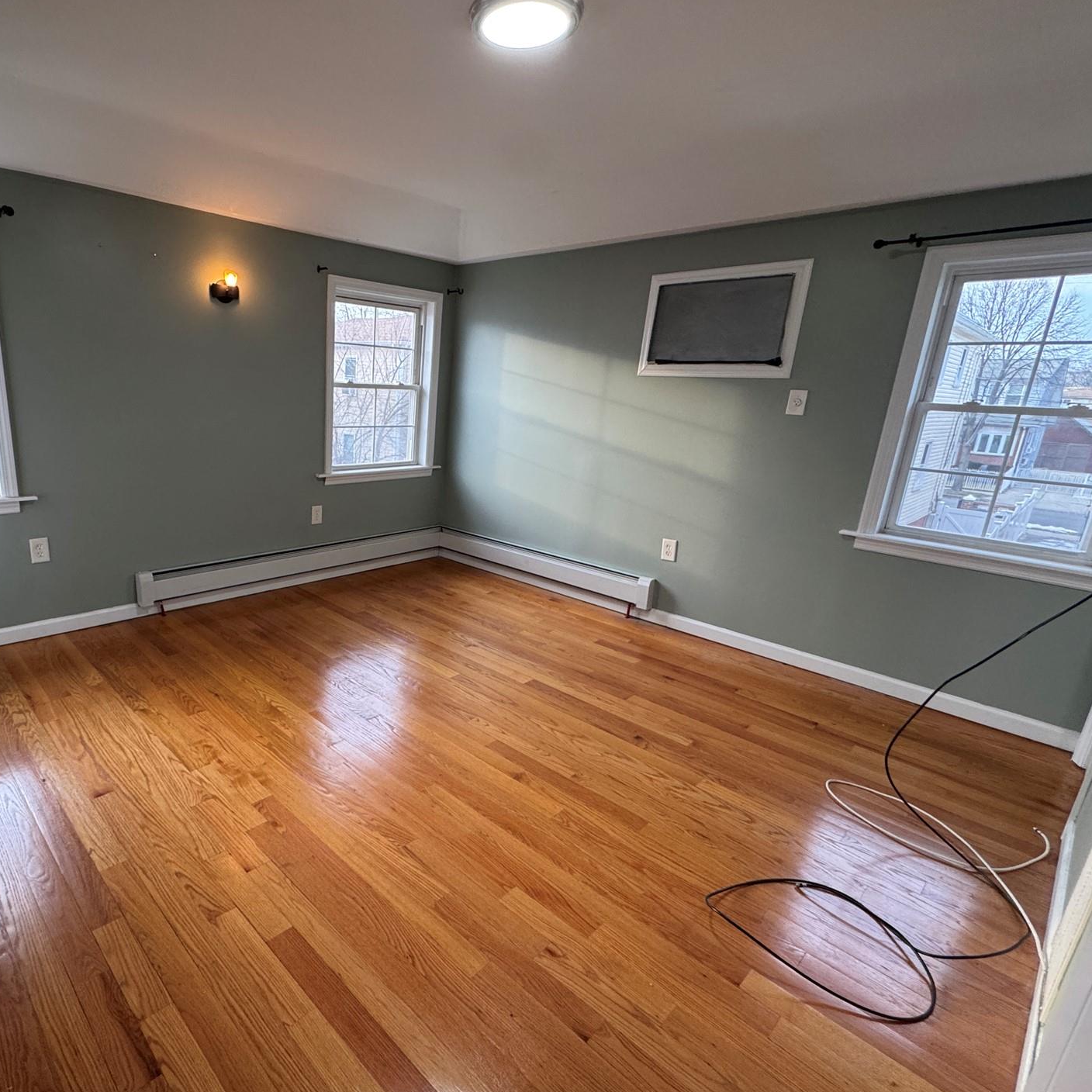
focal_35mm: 18
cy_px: 564
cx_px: 386
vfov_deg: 80.7
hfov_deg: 78.7
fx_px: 642
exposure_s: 1/120
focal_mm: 2.22
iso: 250
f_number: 2.2
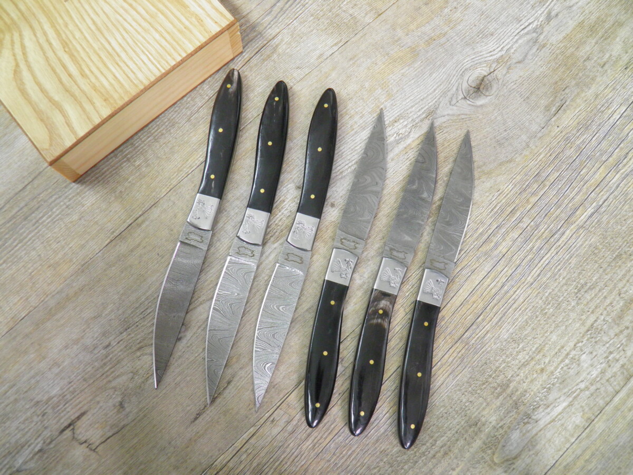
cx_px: 316
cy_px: 238
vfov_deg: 46.8
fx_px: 549
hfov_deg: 60.0
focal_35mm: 30
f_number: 3
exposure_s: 1/20
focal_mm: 5.5
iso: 200
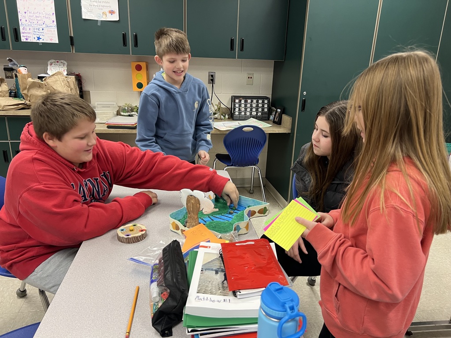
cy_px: 169
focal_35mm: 26
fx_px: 339
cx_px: 226
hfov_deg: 67.3
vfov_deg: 53.1
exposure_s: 1/60
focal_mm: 5.7
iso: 125
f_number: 1.5
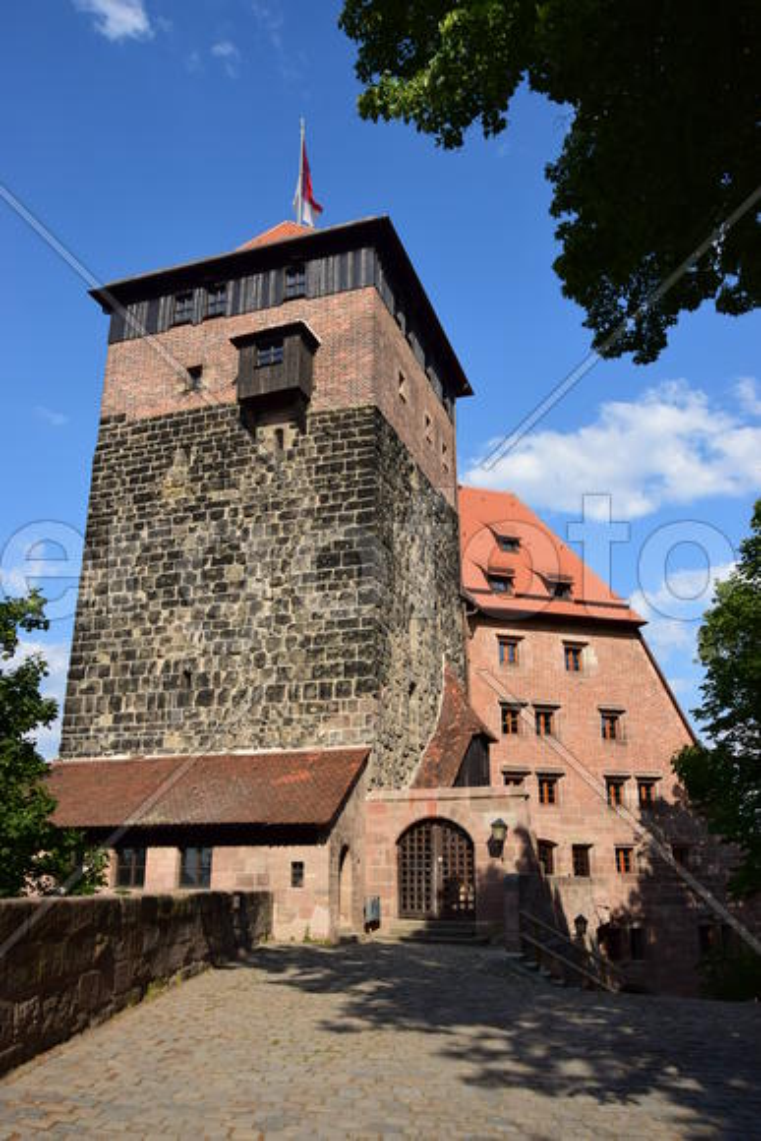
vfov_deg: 67.4
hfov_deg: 48.0
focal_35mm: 27
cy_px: 570
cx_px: 380
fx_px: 856
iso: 100
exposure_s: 1/160
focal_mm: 18
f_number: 10
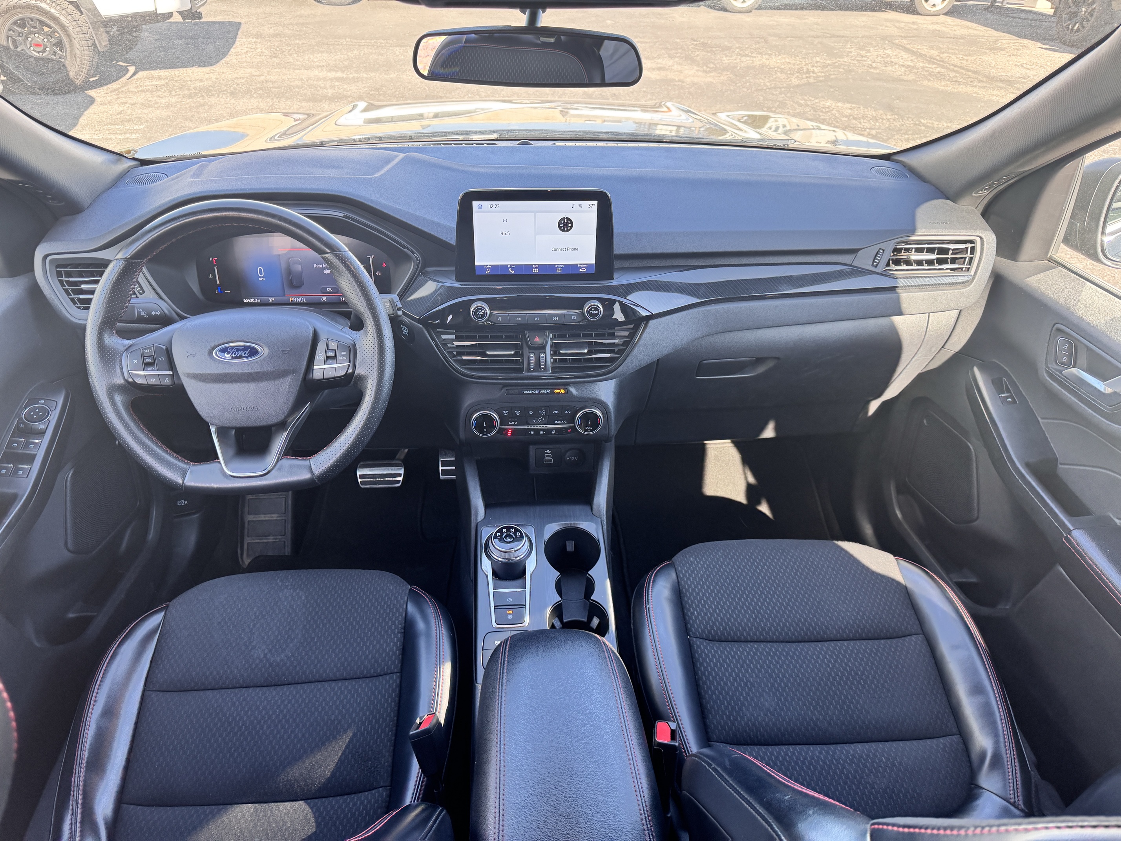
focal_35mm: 24
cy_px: 420
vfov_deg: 56.8
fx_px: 777
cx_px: 560
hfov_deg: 71.6
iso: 100
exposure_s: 1/121
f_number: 1.78
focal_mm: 6.76
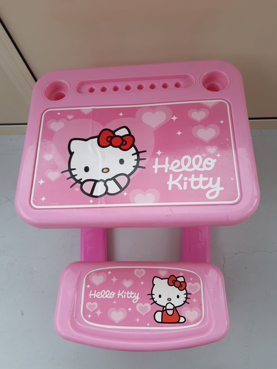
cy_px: 184
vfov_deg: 67.3
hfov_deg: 53.1
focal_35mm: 26
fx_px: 277
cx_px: 138
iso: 40
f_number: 1.7
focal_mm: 3.92
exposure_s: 1/140
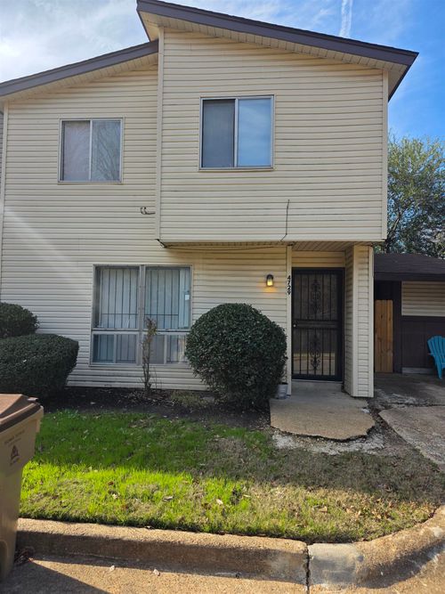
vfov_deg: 73.9
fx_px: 394
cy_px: 297
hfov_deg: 58.9
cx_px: 222
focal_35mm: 23
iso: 80
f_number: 1.7
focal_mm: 6.3
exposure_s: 1/2851
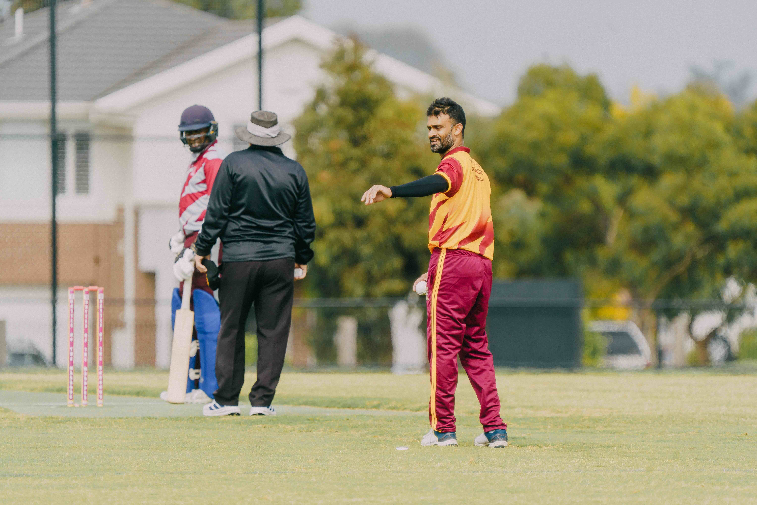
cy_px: 252
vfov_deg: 2.3
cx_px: 378
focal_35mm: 600
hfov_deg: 3.4
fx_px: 12616
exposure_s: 1/1000
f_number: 6.3
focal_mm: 600
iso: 400
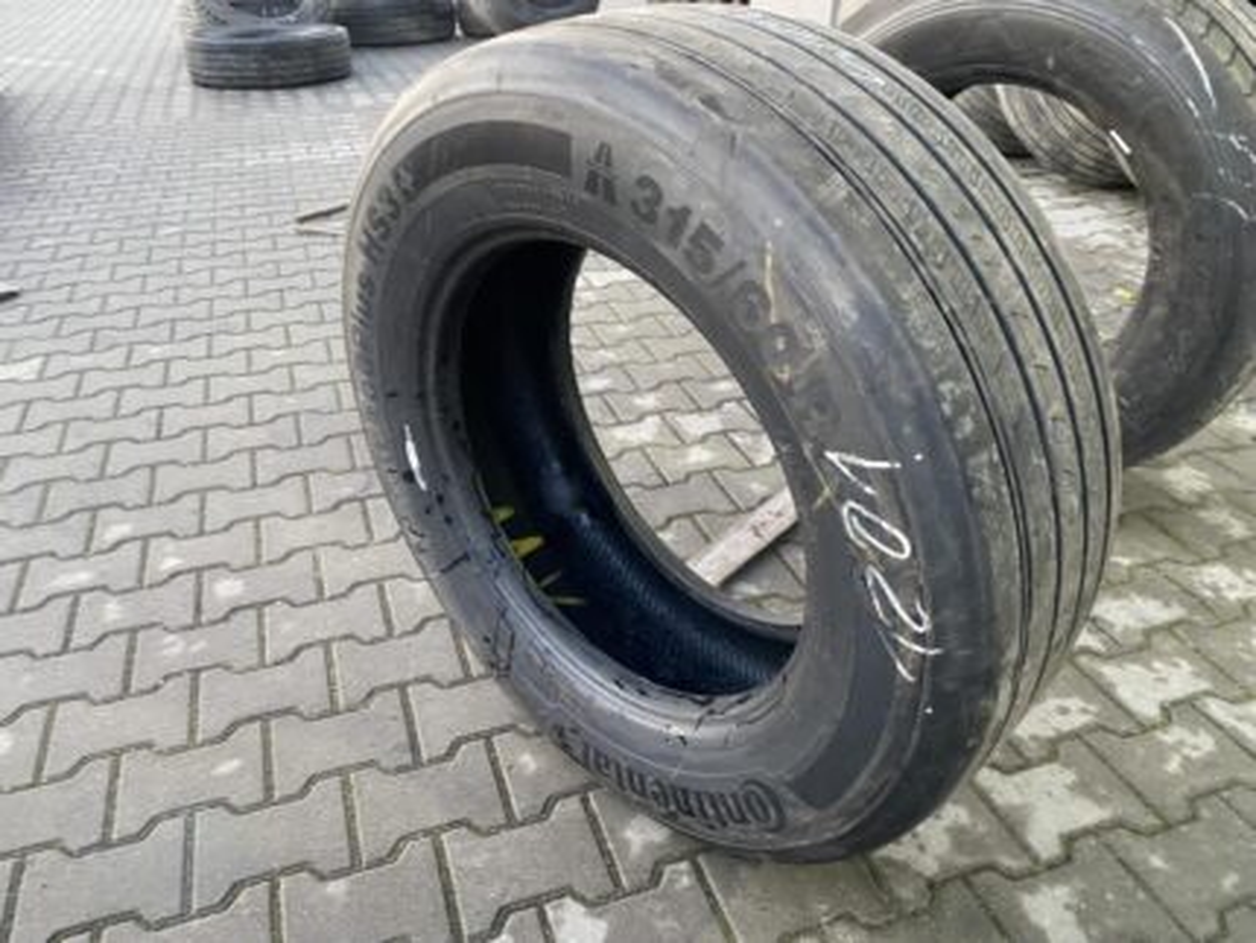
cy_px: 472
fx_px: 944
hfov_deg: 67.3
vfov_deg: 53.1
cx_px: 628
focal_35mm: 26
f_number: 1.8
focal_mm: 4.25
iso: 400
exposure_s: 1/50
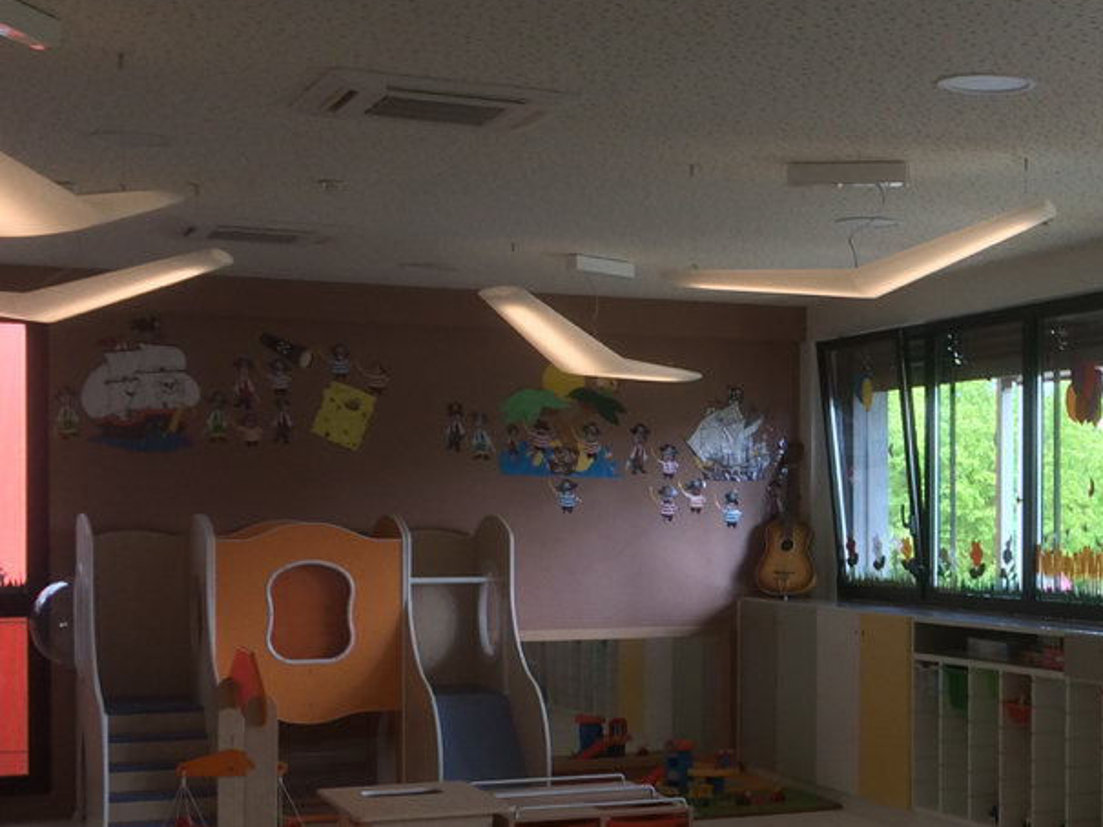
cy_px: 579
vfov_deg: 21.2
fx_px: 2199
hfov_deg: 26.6
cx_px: 1108
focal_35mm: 69
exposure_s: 1/50
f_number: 2.2
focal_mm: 4.15
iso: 40
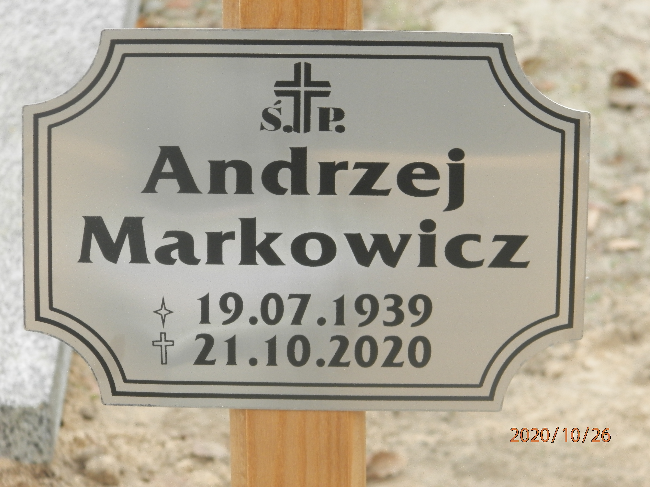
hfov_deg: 8.8
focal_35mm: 224
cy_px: 244
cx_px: 325
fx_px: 4206
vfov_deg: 6.6
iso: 200
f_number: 5.4
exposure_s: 1/80
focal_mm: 40
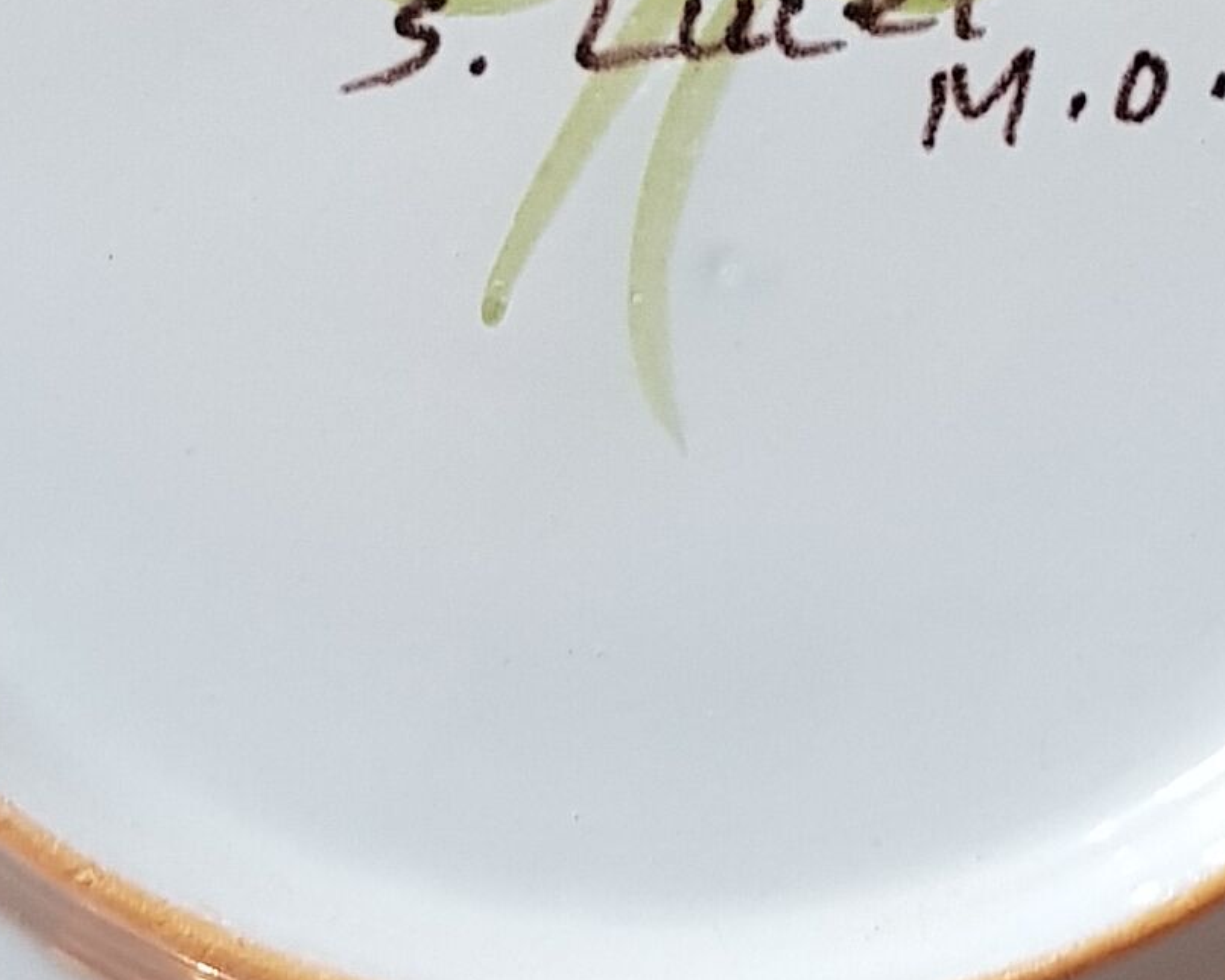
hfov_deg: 15.1
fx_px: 4605
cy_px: 87
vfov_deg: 12.1
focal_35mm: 127
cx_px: 749
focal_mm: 4.2
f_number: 1.7
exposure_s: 1/17
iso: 200
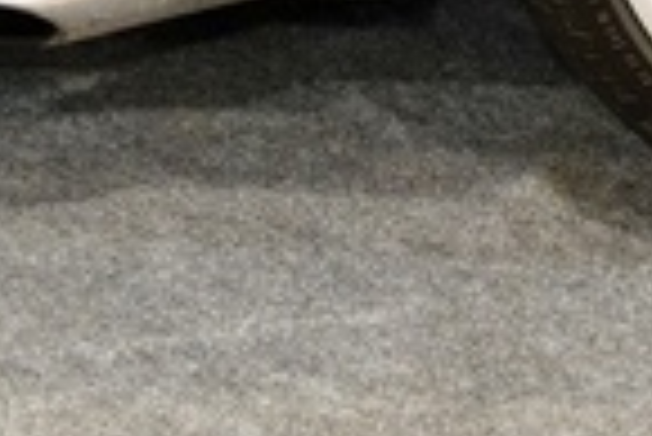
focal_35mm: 153
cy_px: -400
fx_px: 2774
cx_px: 391
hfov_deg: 13.4
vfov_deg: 8.6
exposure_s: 1/40
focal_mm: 13.53
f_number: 2.8
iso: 800
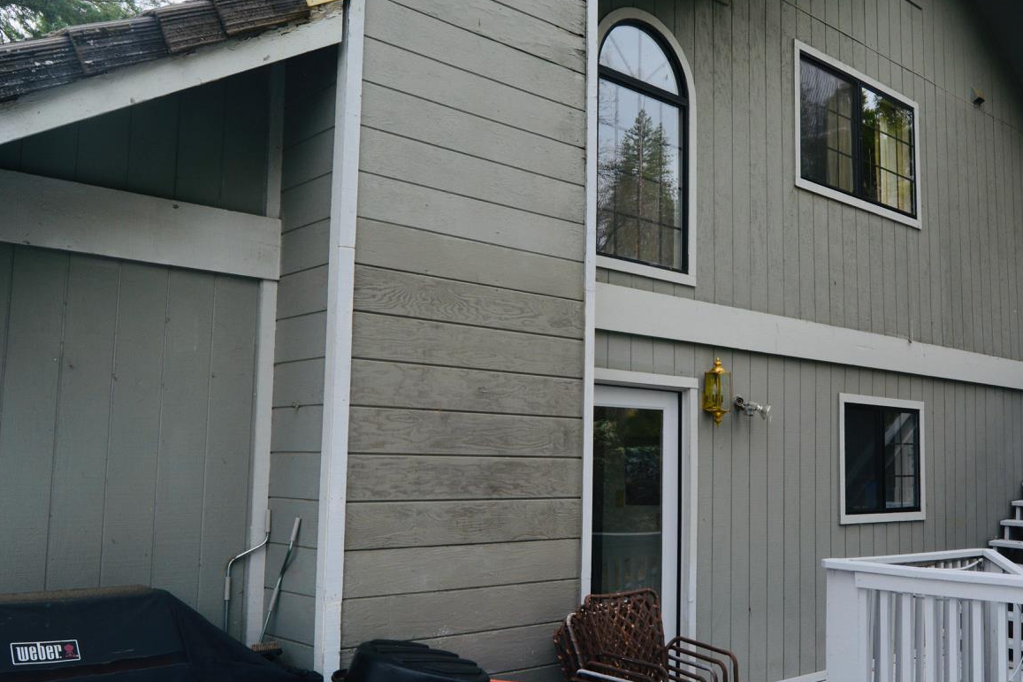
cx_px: 622
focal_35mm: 35
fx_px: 994
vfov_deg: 37.8
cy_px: 361
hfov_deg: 54.0
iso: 400
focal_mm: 18
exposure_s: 1/160
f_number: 9
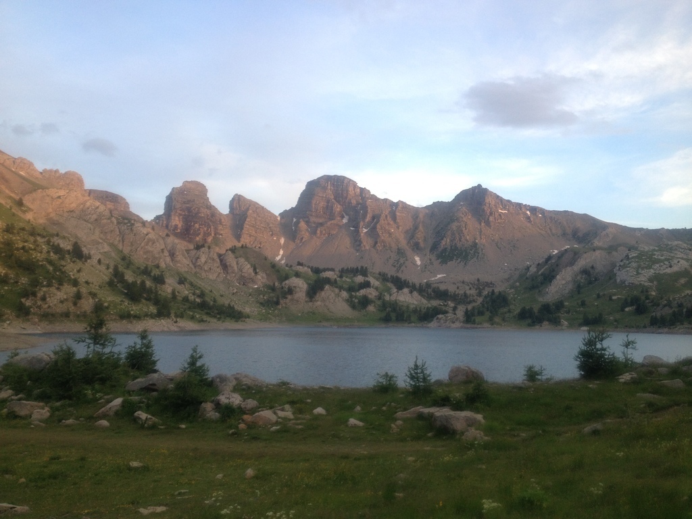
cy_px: 260
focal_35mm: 35
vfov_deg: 40.7
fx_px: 700
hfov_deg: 52.6
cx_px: 346
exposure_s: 1/60
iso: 50
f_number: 2.4
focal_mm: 4.28
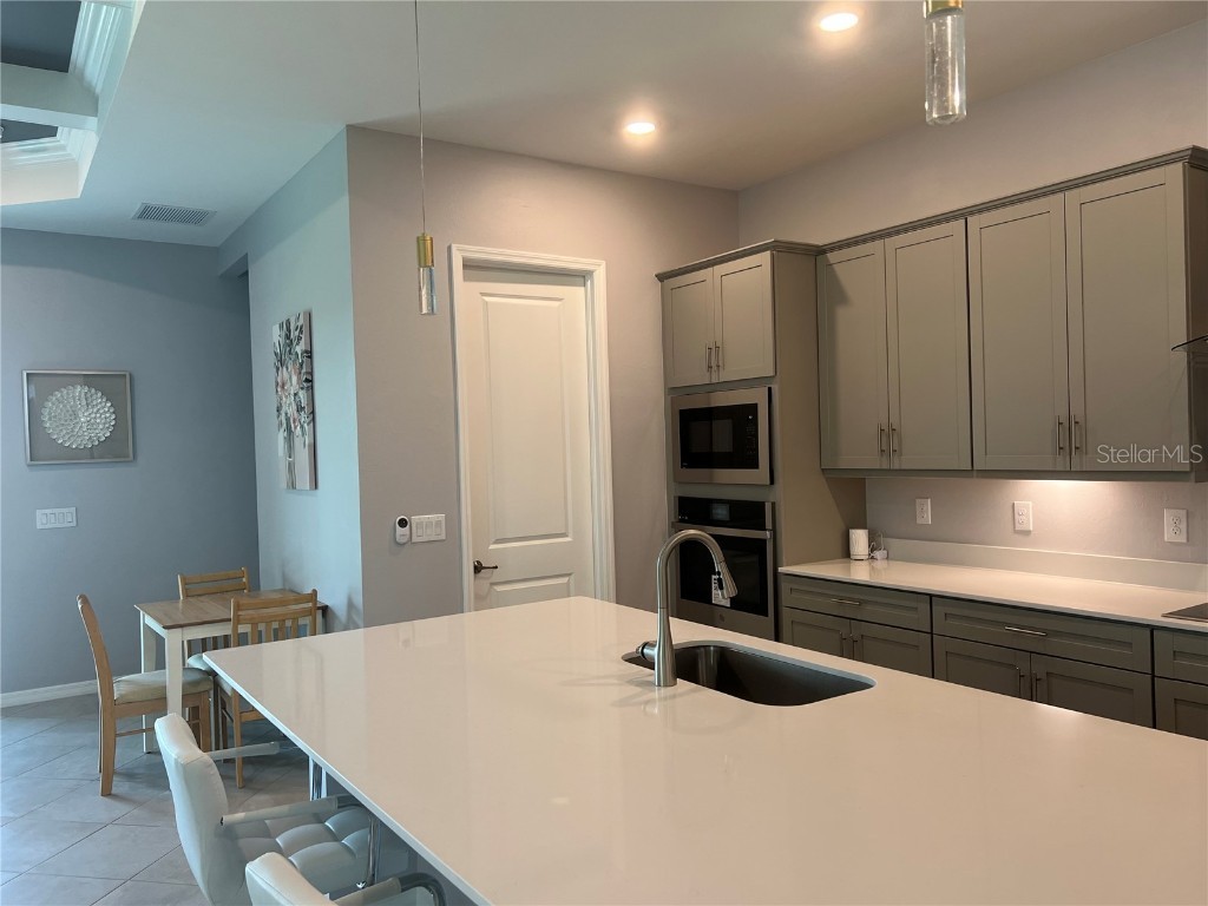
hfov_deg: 67.3
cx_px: 604
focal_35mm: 26
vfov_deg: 53.1
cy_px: 453
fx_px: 907
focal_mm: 5.7
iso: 125
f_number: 1.5
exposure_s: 1/120
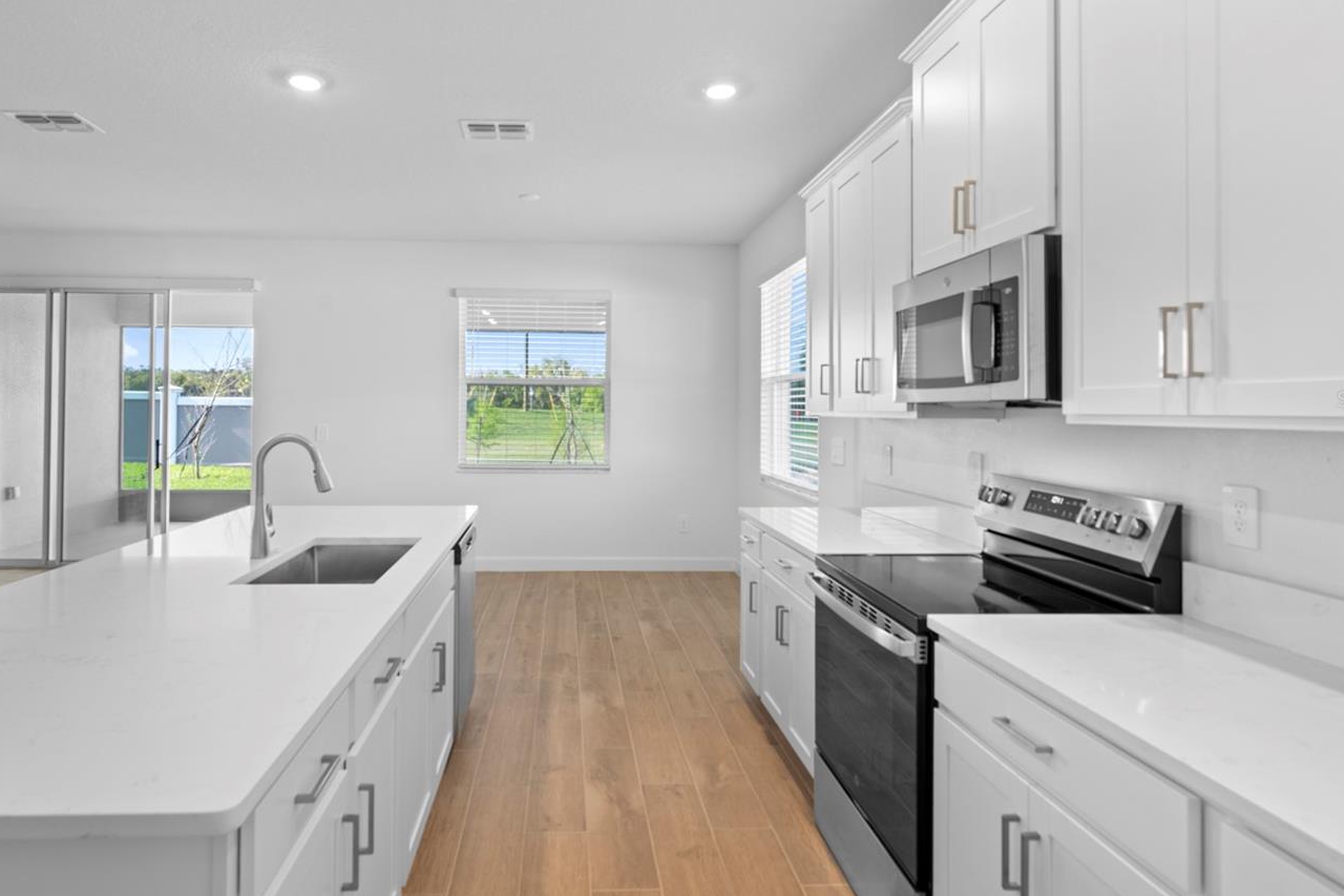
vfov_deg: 61.8
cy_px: 399
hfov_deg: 83.6
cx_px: 591
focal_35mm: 20
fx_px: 747
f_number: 9
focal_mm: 16
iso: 320
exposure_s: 1/2
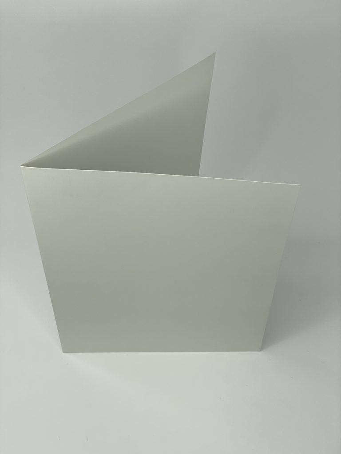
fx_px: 683
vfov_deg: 36.8
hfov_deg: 28.0
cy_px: 227
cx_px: 170
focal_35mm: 52
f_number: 2
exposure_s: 1/448
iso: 20
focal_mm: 6
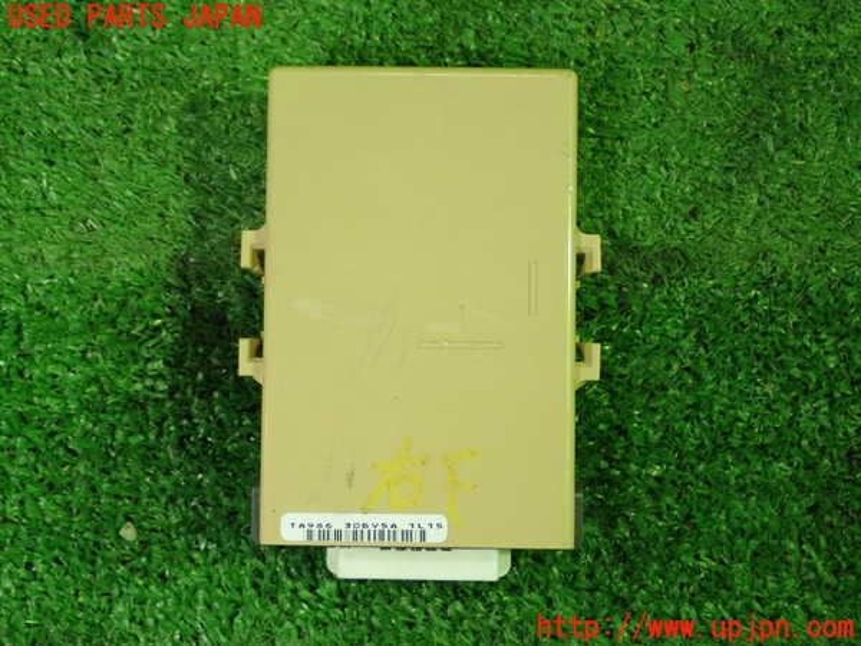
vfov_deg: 24.0
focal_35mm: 61
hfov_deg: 31.7
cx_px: 430
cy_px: 323
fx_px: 1517
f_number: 3.6
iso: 1000
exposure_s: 1/60
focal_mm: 11.01
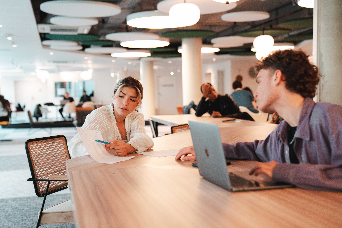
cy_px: 114
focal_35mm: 50
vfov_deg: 27.0
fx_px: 475
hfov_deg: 39.6
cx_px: 171
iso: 800
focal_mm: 50
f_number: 2.8
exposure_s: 1/320
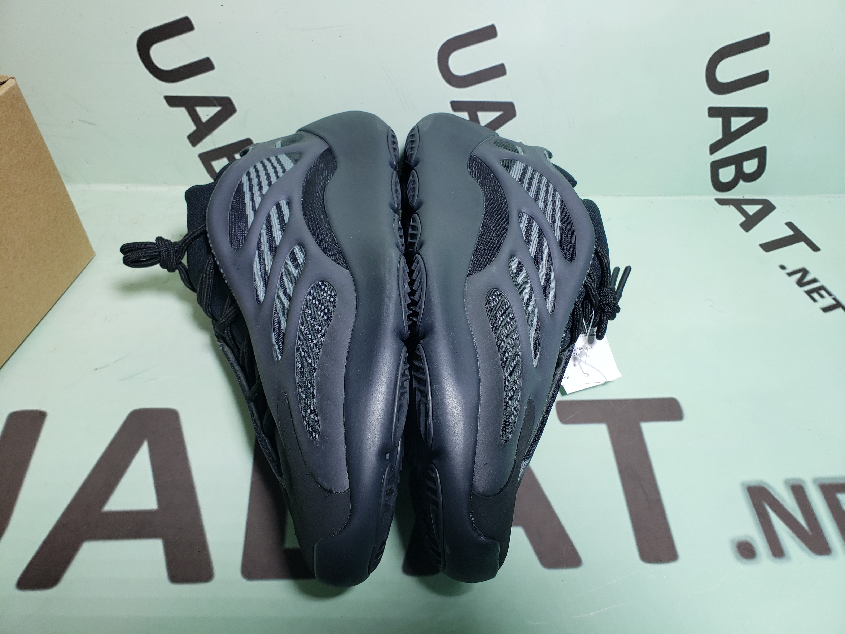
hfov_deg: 67.3
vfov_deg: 53.1
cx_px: 422
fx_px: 635
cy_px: 317
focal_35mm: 26
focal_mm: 4.3
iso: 50
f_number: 2.4
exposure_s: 1/108
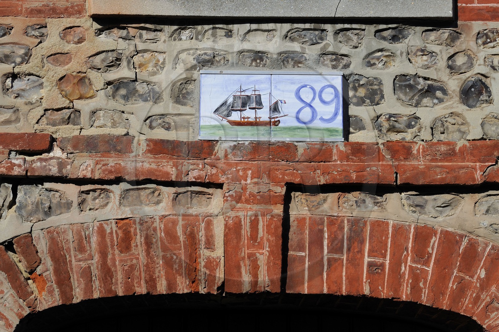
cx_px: 250
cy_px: 166
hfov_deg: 28.9
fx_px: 970
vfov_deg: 19.4
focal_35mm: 70
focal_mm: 70
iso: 200
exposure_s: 1/250
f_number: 10
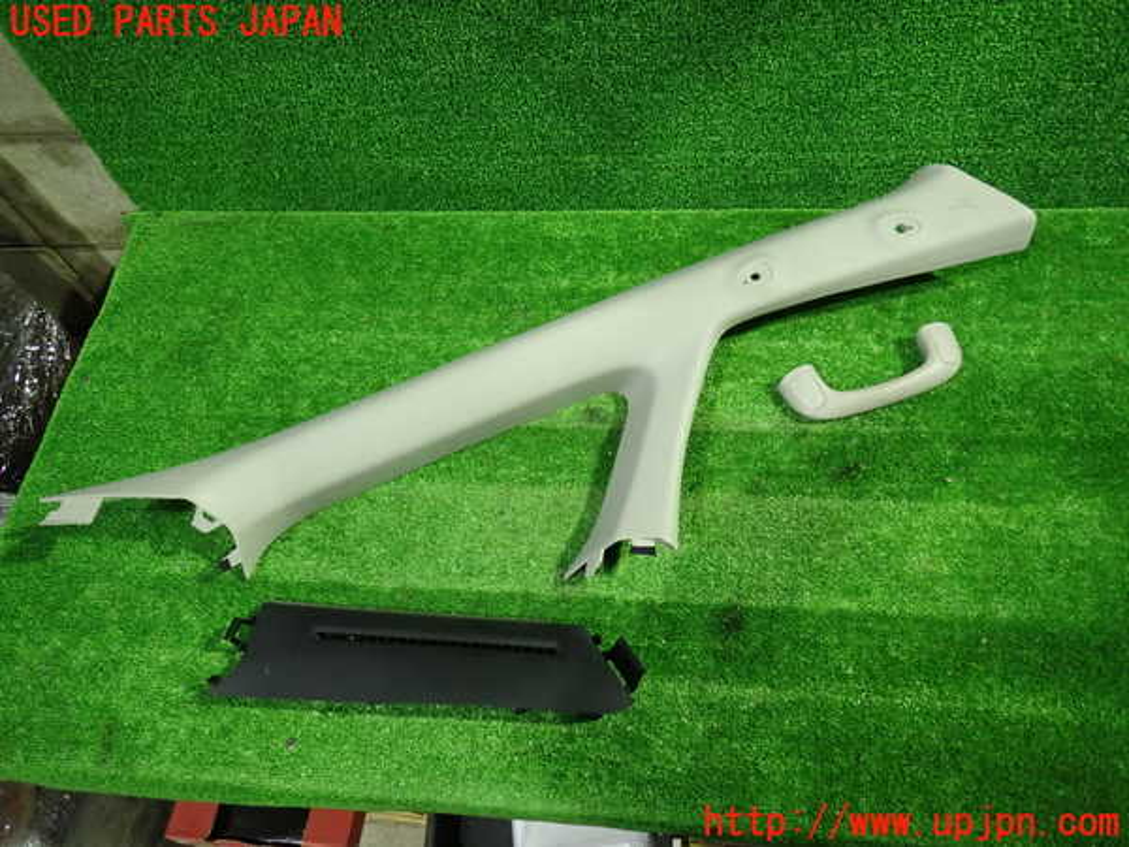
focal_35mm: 25
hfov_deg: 69.4
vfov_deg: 54.9
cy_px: 424
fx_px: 815
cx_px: 564
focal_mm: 4.5
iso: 500
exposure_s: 1/30
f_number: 2
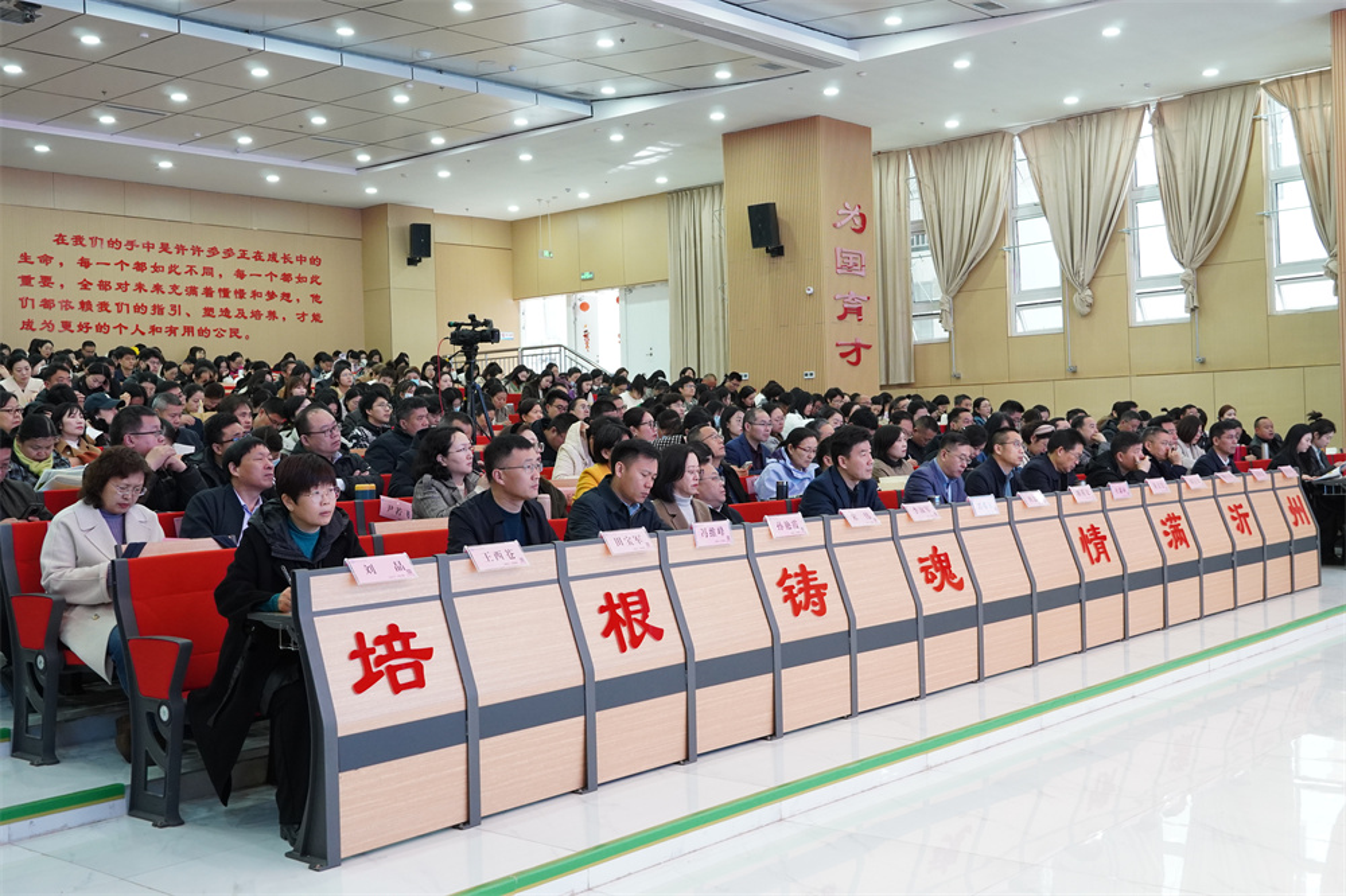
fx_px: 1570
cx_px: 673
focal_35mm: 42
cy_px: 448
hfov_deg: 46.4
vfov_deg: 31.9
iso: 1250
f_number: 5.6
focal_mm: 28
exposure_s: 1/50
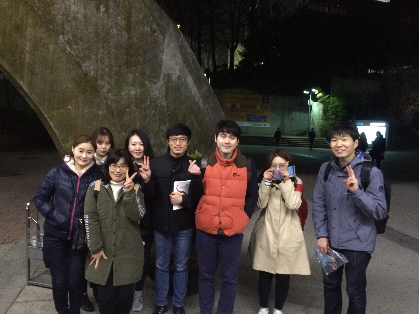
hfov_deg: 61.7
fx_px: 351
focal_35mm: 29
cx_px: 210
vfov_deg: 48.2
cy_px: 157
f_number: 2.2
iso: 400
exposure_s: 1/15
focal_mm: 4.15
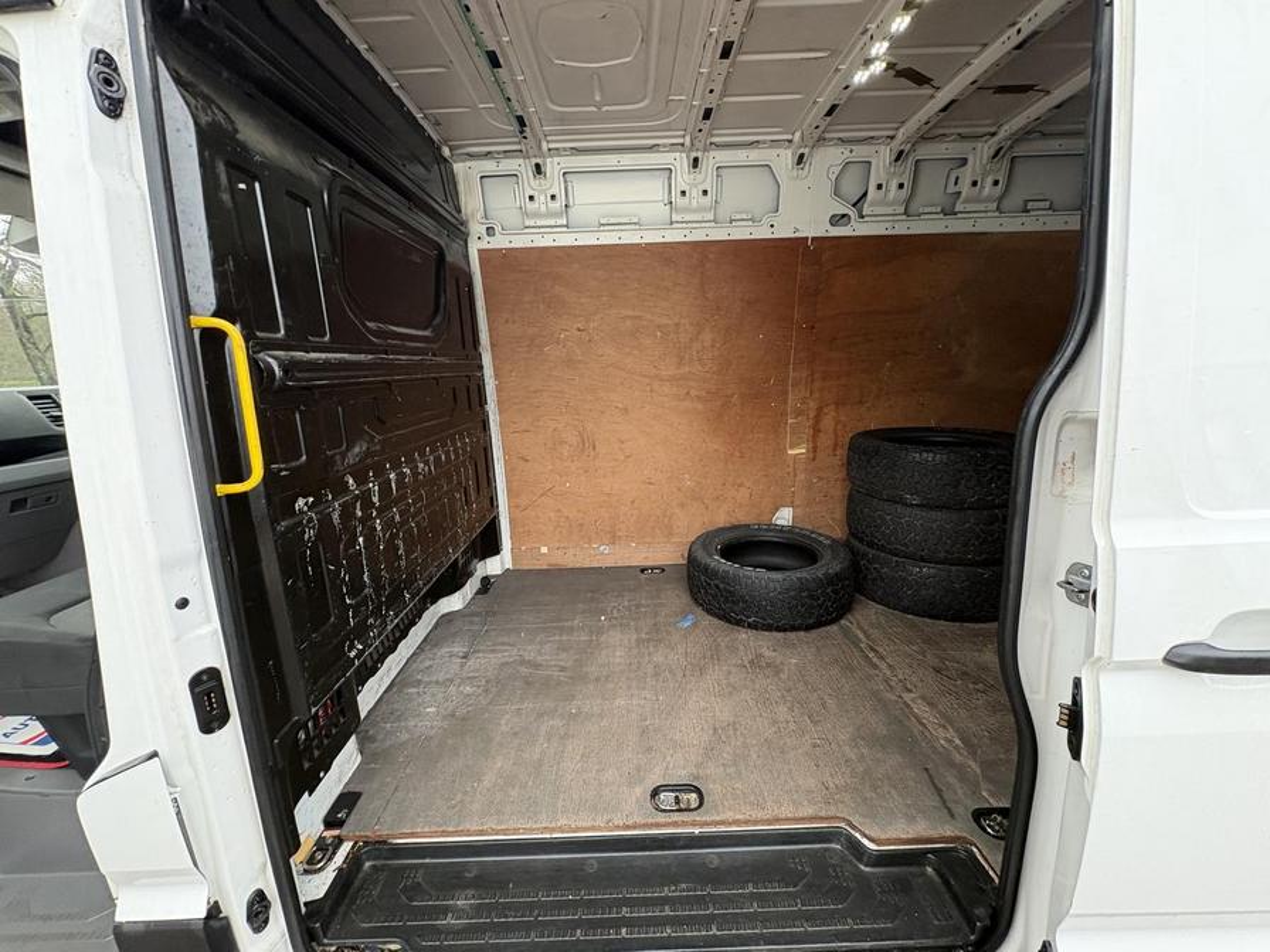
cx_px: 635
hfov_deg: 102.1
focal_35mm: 14
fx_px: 514
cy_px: 476
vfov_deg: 85.7
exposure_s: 1/99
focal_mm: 2.22
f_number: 2.2
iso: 200
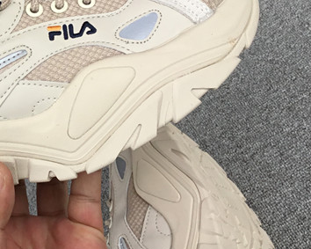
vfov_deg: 19.8
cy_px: 65
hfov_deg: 23.7
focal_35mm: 77
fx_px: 709
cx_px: 2
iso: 25
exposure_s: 1/297
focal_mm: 3.3
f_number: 2.4
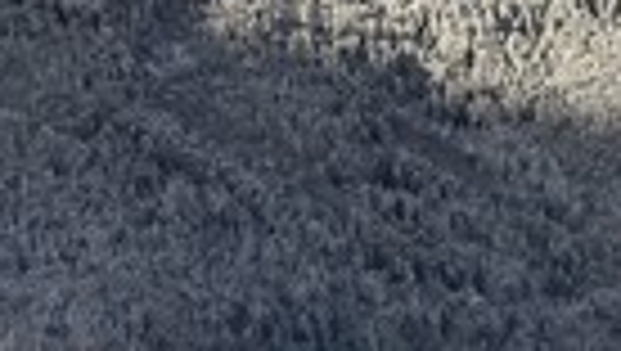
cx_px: 274
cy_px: 54
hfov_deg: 5.6
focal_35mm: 388
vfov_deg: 3.1
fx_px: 6396
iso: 200
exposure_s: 1/500
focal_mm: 122
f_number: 10
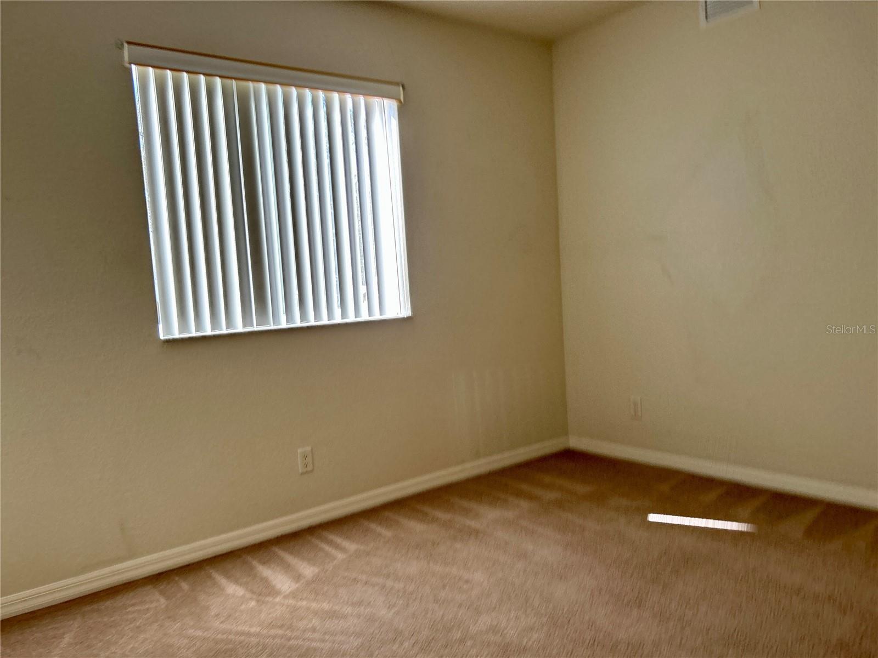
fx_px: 659
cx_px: 439
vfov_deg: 53.1
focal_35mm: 26
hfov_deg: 67.3
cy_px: 329
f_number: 1.5
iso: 64
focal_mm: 5.7
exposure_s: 1/121
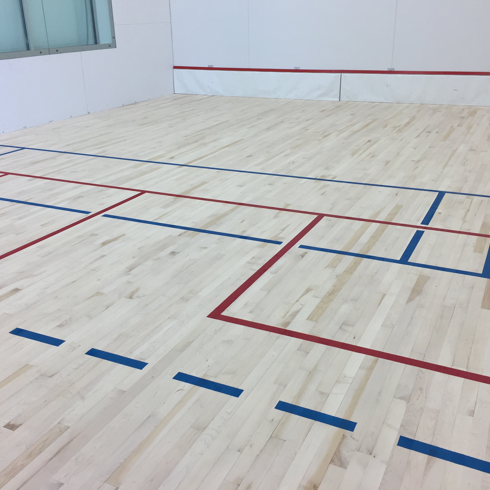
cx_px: 246
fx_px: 561
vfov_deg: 47.2
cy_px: 246
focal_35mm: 35
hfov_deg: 47.2
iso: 50
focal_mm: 4.15
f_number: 2.2
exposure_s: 1/120
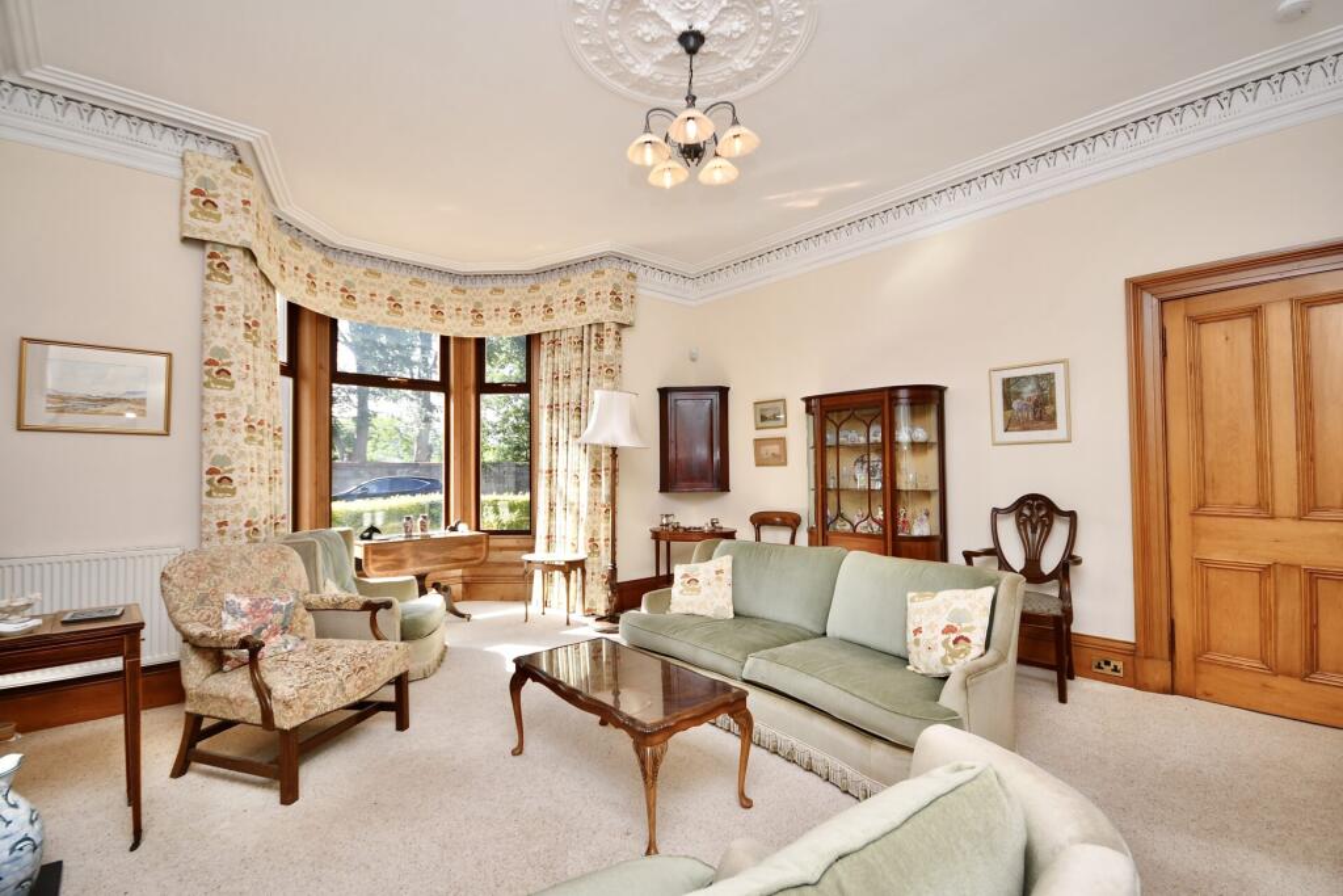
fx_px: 560
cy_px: 448
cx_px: 672
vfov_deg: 77.3
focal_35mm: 15
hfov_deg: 100.4
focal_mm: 10
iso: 200
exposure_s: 1/100
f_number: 5
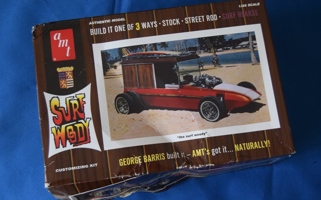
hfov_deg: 38.9
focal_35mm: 52
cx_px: 169
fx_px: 455
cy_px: 100
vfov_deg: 24.9
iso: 2000
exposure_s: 1/60
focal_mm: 32
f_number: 4.5
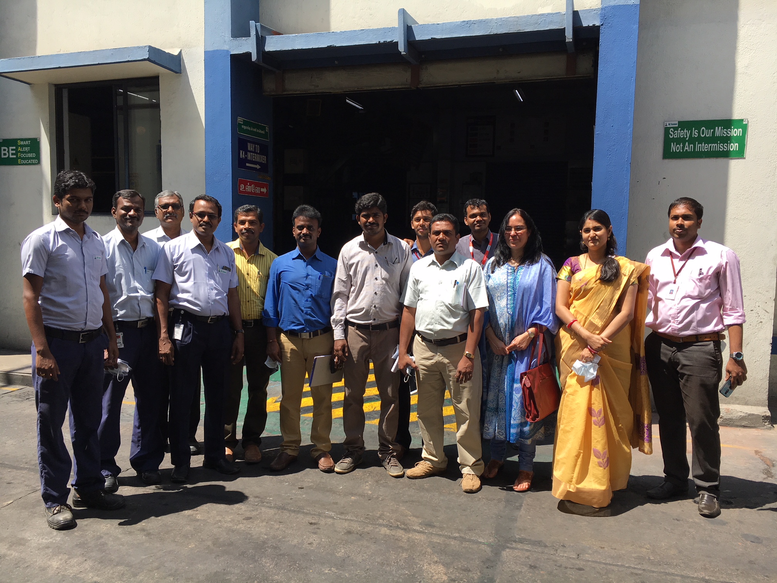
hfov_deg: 61.7
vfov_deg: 48.2
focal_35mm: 29
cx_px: 388
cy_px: 292
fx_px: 651
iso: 25
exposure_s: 1/938
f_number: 2.2
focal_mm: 4.15
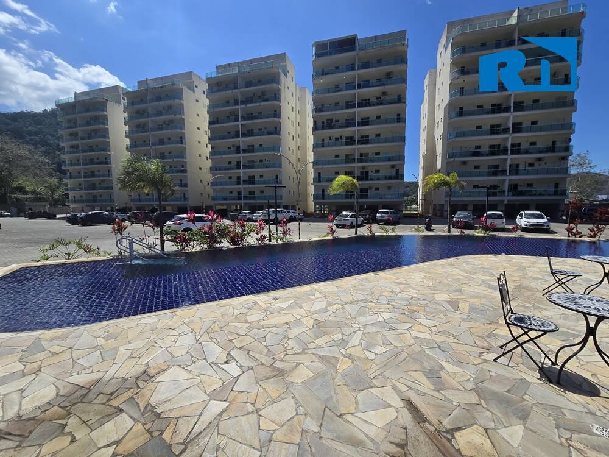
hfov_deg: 106.2
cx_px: 304
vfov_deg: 89.9
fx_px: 229
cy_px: 228
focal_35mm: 13
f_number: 2.2
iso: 50
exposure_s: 1/3737
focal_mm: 2.2
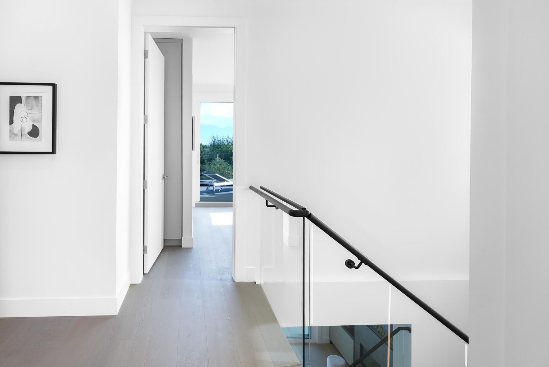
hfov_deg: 79.8
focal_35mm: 21
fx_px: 320
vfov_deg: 59.3
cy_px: 155
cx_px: 210
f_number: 6.3
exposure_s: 1/25
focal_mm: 16
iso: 64
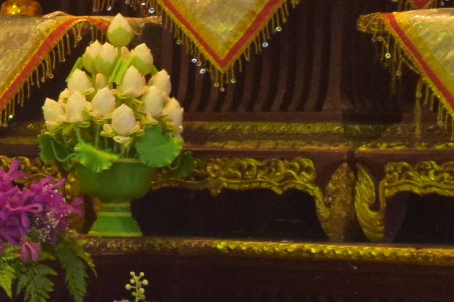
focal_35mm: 366
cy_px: 87
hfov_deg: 5.4
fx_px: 4614
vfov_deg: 3.8
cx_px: -628
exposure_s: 1/40
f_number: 5
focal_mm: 50
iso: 2000
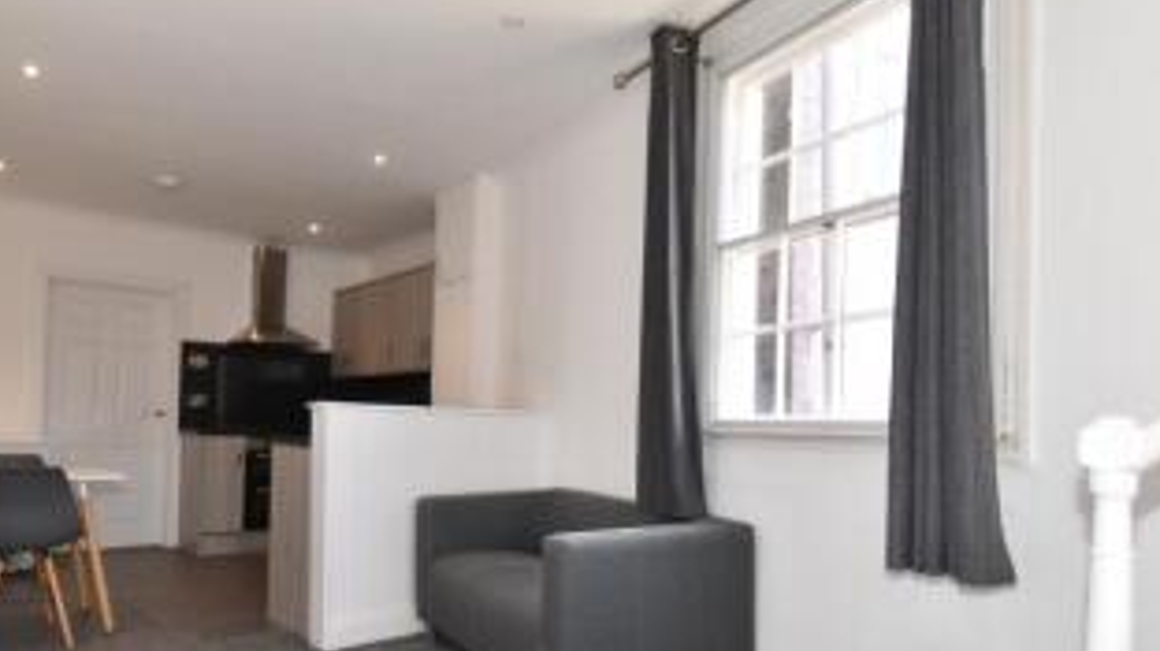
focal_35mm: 24
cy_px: 418
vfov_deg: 47.0
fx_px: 738
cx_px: 547
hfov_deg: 76.3
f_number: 9
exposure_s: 1/8
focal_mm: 10
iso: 100
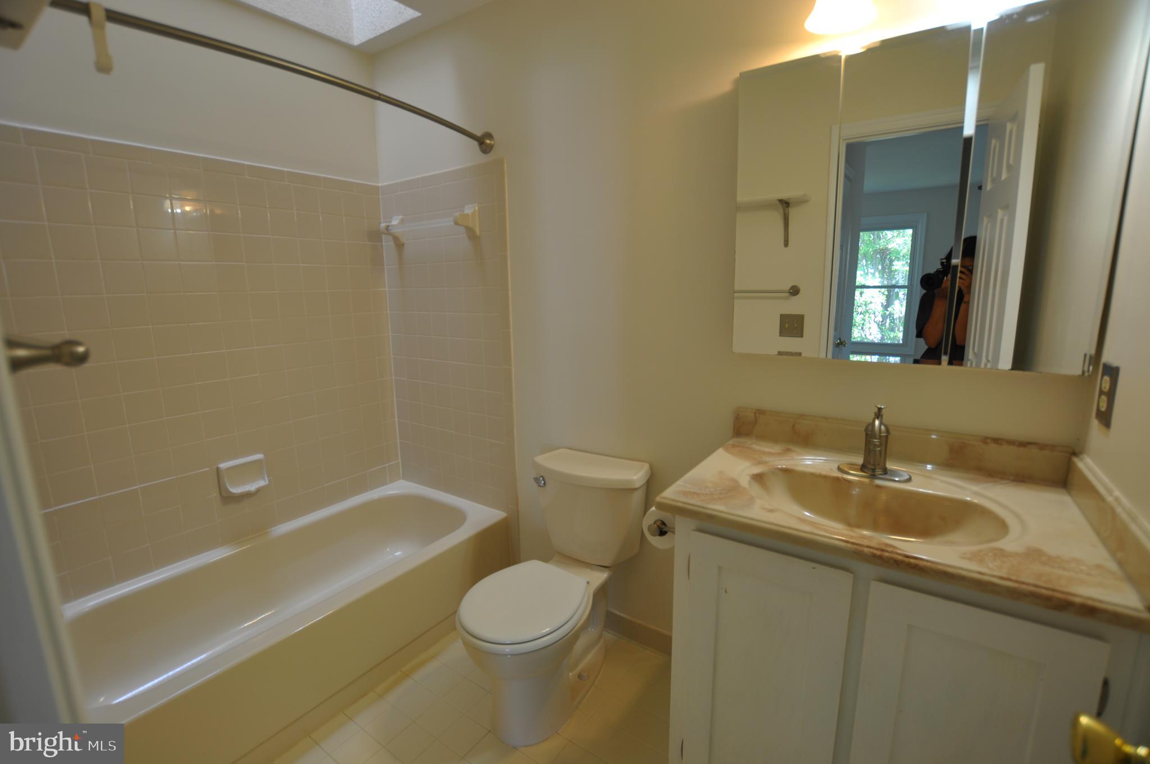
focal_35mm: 15
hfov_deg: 100.5
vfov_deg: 77.2
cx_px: 575
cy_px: 382
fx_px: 479
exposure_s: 1/20
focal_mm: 10
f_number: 3.5
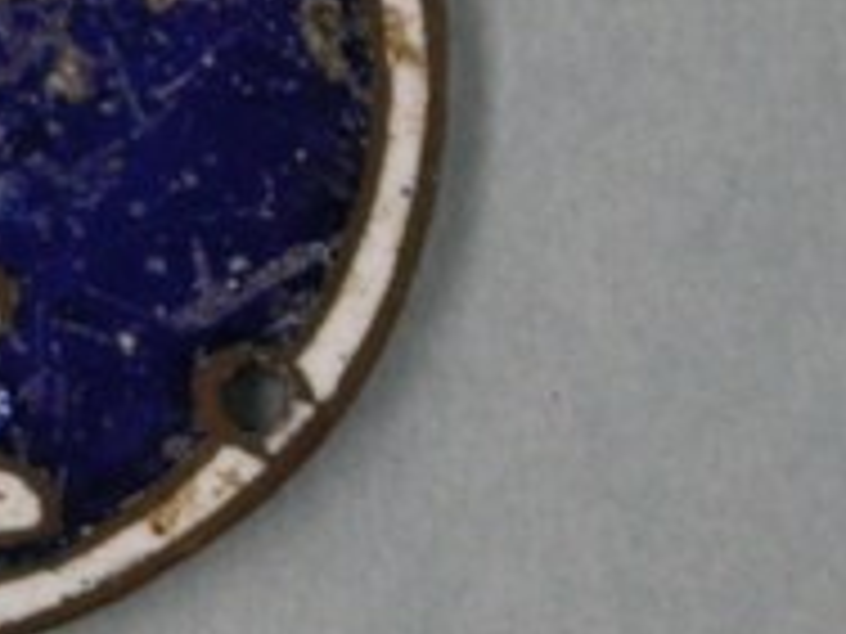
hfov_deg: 3.9
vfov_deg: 2.9
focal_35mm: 507
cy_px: 319
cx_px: -144
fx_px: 12391
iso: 100
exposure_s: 1/30
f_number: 5
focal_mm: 30.8
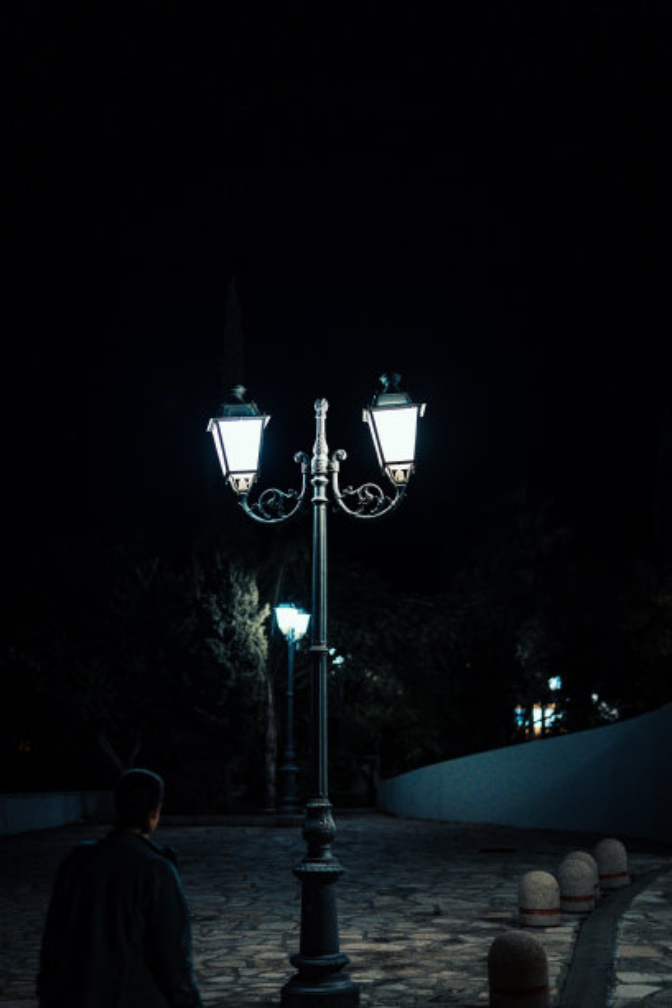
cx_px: 336
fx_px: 1400
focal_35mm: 50
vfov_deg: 39.6
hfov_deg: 27.0
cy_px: 504
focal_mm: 50
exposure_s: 1/100
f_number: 1.8
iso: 2000
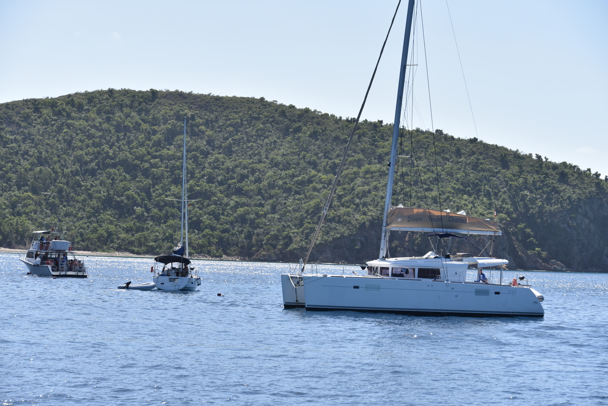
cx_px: 304
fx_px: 2111
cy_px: 203
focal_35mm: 125
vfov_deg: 11.0
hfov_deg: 16.4
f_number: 9
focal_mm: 125
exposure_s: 1/320
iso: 100
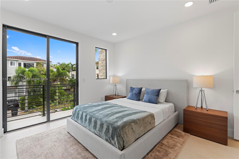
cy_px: 80
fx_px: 106
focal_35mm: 16
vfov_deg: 73.7
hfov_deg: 96.7
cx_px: 120
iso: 800
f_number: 5.6
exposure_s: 1/30
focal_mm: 16
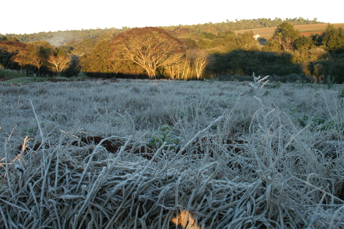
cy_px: 114
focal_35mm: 42
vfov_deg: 31.8
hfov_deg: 46.4
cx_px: 172
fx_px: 401
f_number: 11
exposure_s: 1/100
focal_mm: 28
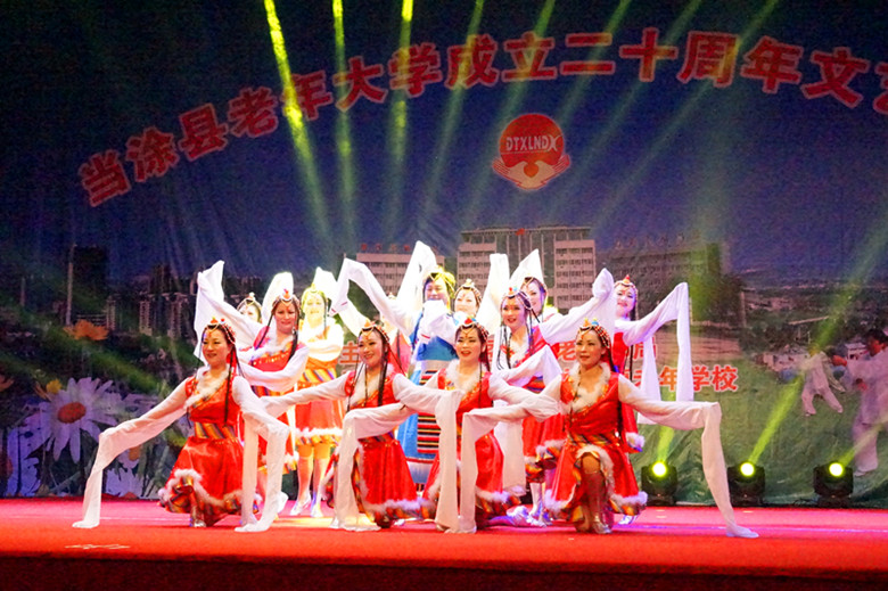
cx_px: 444
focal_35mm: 52
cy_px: 296
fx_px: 1294
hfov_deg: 37.9
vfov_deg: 25.7
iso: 16000
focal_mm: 35
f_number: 8
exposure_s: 1/640
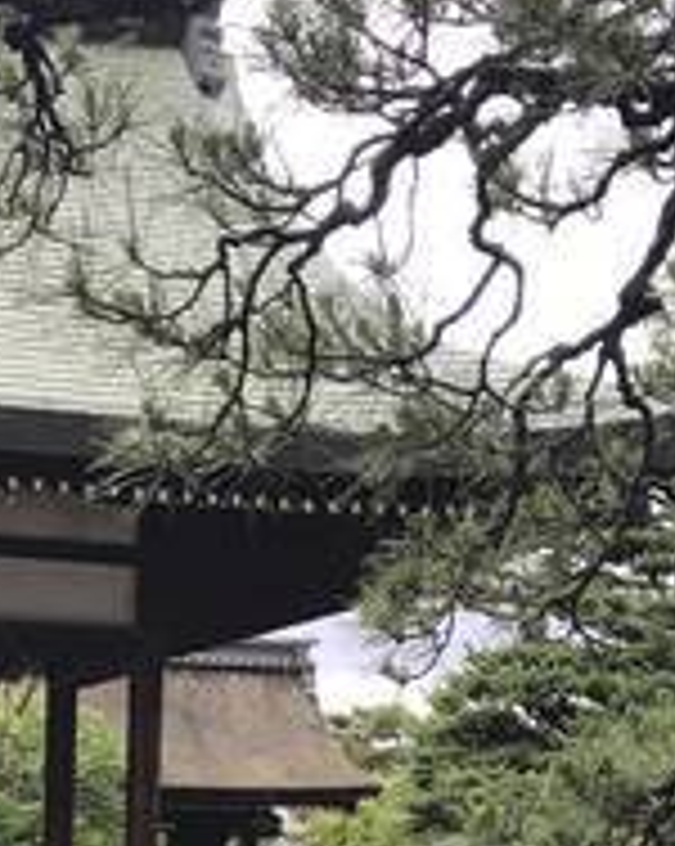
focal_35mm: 93
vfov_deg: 18.5
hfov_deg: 16.3
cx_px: 72
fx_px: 2326
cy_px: 1233
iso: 20
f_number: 1.8
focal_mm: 3.99
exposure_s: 1/414
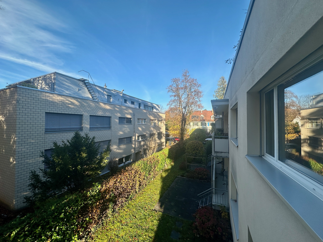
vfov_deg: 85.7
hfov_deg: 102.1
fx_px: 131
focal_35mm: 14
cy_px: 121
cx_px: 162
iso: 40
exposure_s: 1/979
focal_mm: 2.22
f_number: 2.2
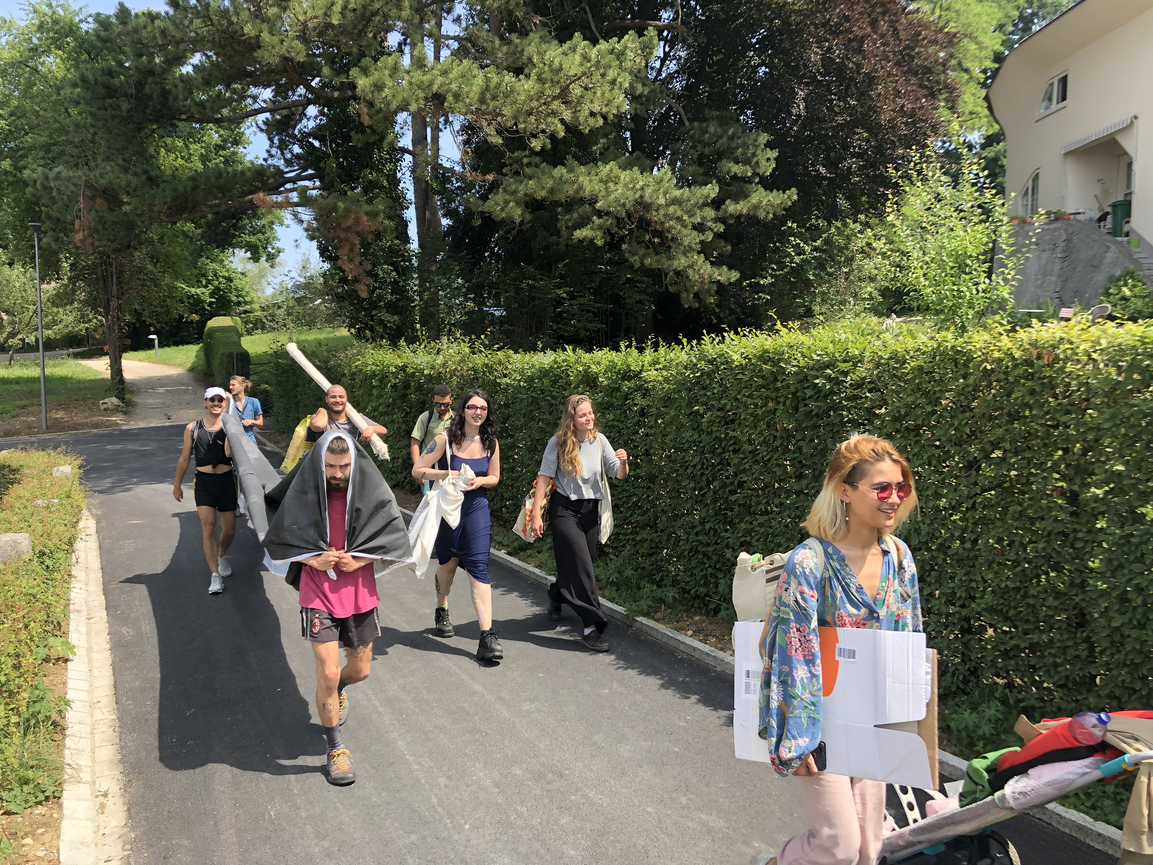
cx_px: 566
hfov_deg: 61.7
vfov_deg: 48.2
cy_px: 440
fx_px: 966
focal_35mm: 29
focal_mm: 3.99
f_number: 1.8
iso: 20
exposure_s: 1/490
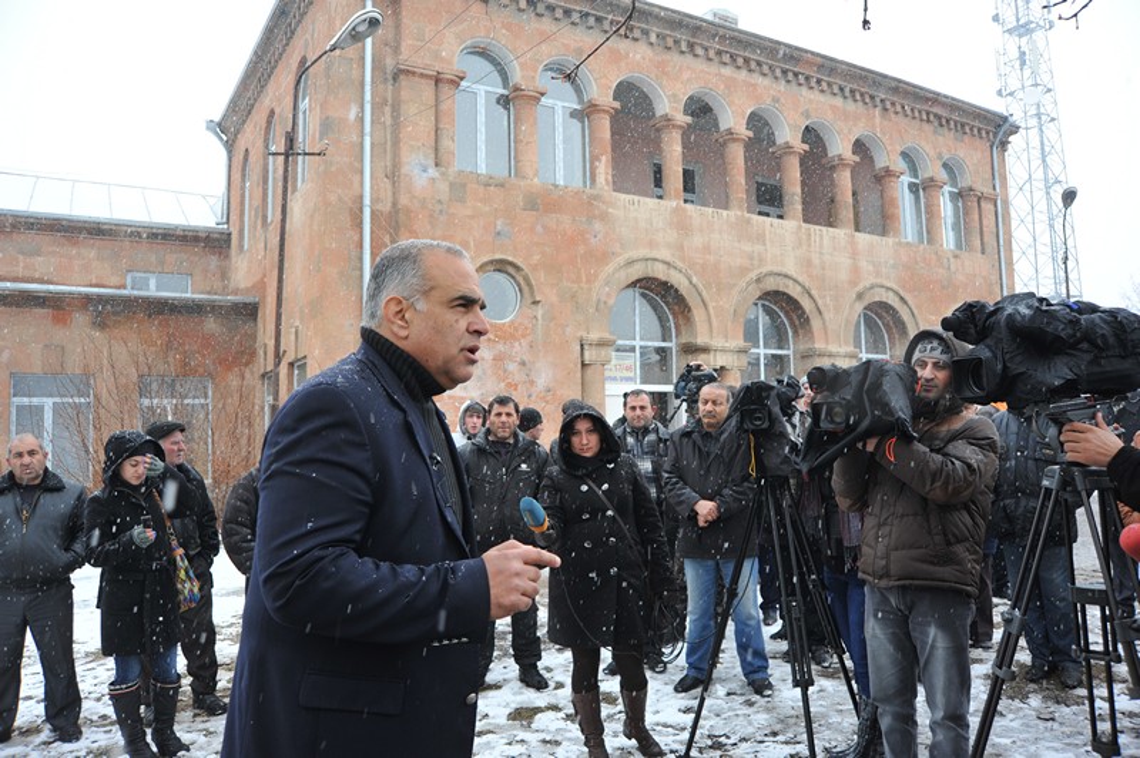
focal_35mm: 28
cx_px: 570
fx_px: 886
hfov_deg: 65.5
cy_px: 379
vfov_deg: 46.3
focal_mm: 28
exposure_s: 1/160
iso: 800
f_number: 9
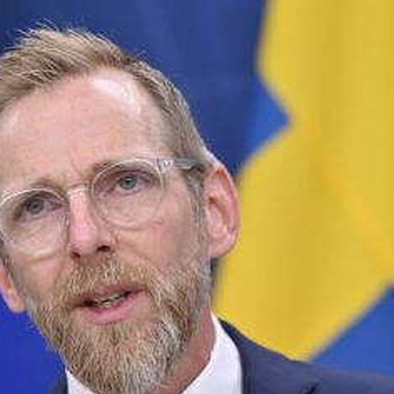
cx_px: 270
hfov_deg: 5.2
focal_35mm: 340
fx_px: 4378
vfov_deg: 5.2
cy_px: 239
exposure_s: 1/250
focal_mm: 210
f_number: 4
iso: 1250
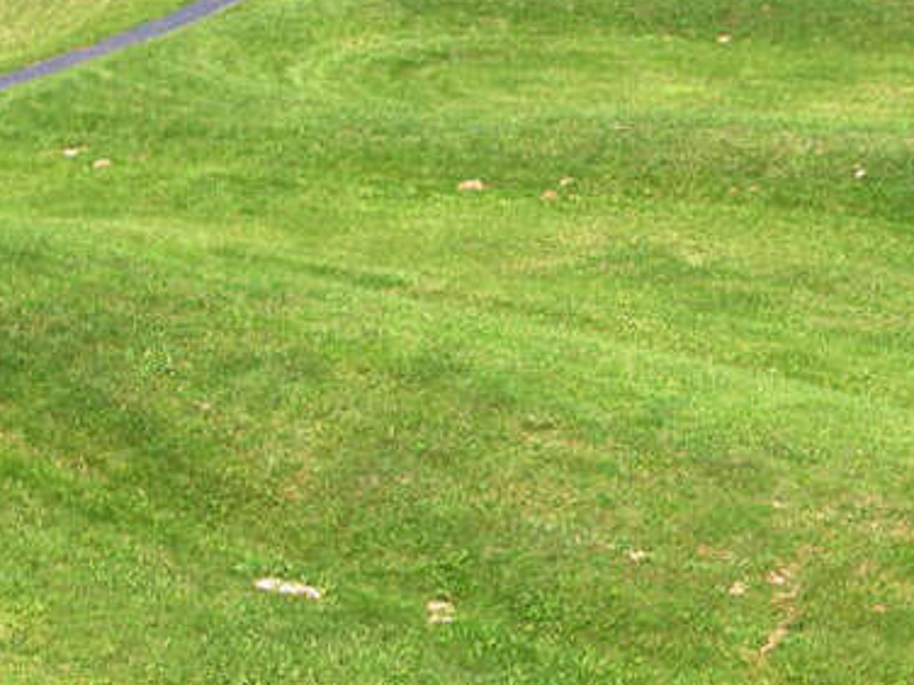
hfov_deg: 17.1
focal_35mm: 115
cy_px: 70
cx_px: 634
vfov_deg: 12.8
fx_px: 3036
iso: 100
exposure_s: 1/252
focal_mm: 13.6
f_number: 5.1
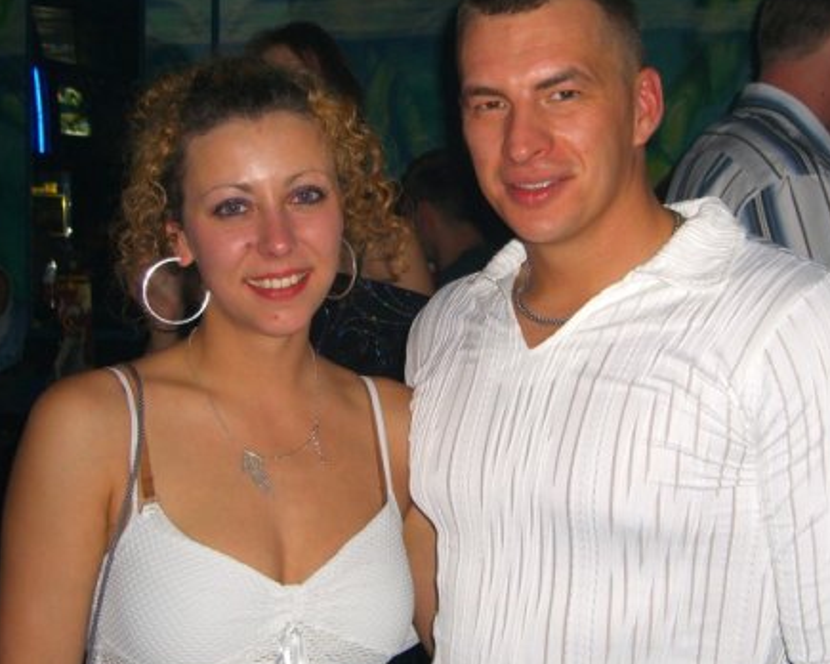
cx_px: 481
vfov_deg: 24.6
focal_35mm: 62
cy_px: 290
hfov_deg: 30.4
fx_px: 1523
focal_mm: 9.5
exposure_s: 1/60
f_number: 3.1
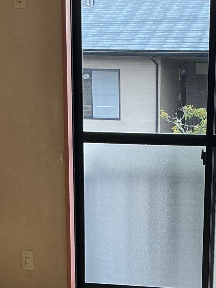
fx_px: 832
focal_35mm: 100
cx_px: 161
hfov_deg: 14.7
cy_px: 328
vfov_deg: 18.8
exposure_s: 1/100
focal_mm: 3
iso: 25
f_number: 1.8
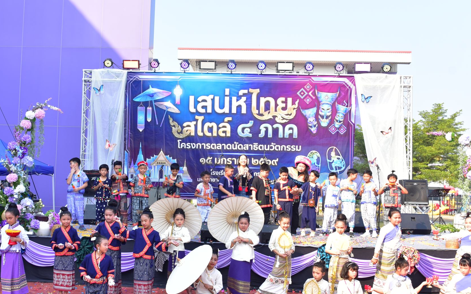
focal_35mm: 43
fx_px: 552
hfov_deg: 46.1
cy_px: 167
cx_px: 208
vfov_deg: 29.8
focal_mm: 28
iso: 200
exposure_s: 1/200
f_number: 6.3
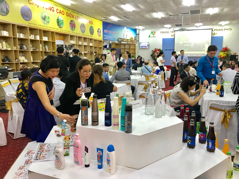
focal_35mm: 28
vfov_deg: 49.7
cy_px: 90
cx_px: 120
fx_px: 193
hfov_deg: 63.4
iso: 40
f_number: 1.8
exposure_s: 1/20
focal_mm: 3.99
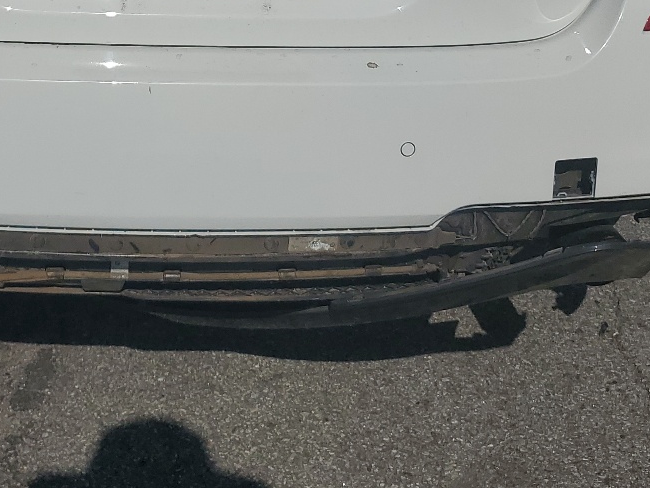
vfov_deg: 21.5
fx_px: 1202
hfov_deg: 30.0
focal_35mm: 64
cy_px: -80
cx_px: 199
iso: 52
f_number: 1.5
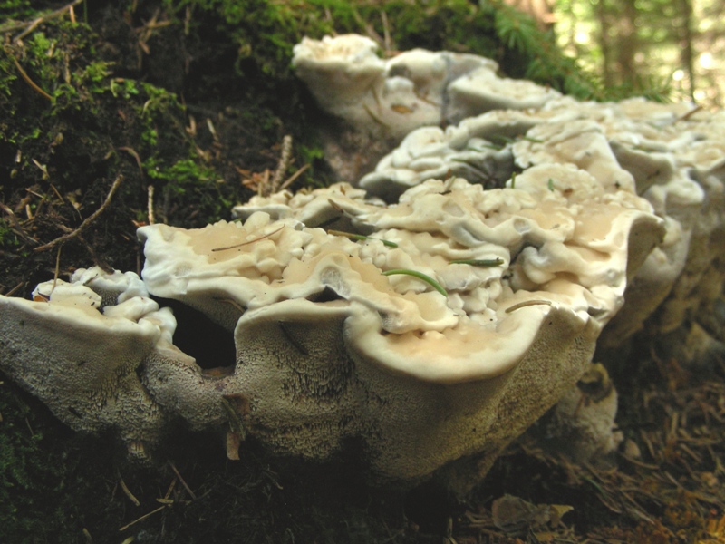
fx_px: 796
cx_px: 362
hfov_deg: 49.0
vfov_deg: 37.7
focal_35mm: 38
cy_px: 272
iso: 200
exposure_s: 1/19.4
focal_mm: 6.3
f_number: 3.5
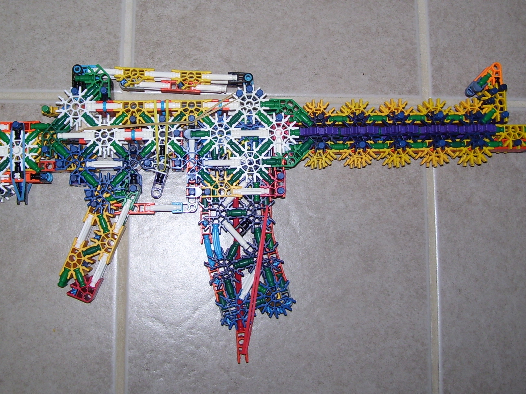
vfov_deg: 30.1
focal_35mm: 48
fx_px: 729
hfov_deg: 39.5
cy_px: 137
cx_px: 216
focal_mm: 6
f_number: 2.7
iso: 80
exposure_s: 1/60
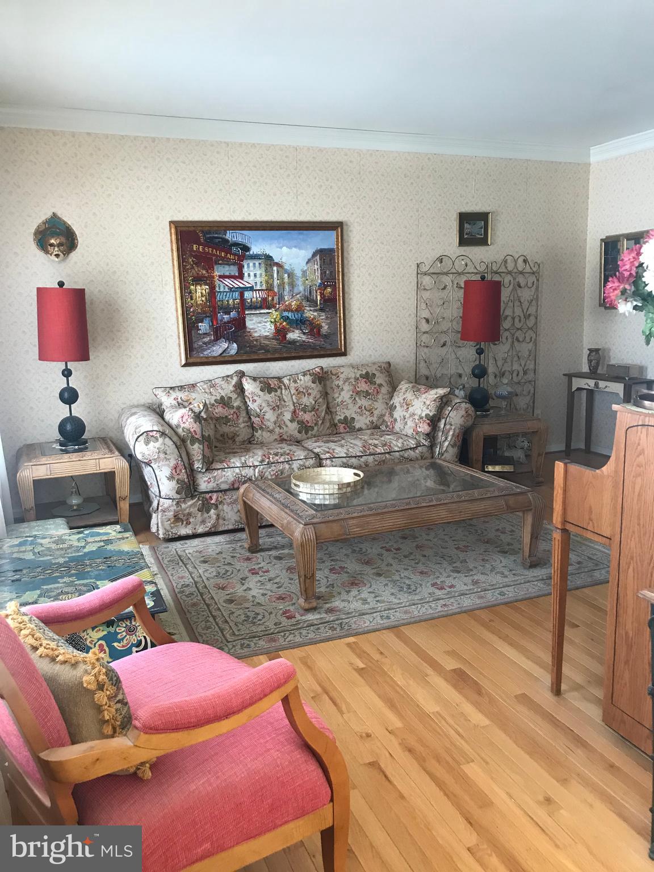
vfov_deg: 63.4
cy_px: 436
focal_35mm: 28
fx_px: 705
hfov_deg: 49.7
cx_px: 327
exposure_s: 1/15
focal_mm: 3.99
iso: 50
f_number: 1.8
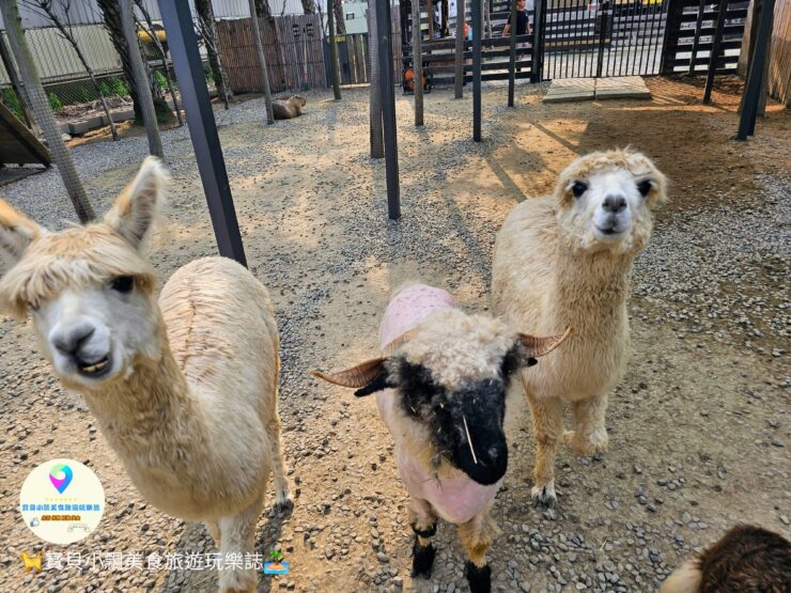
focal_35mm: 23
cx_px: 396
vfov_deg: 58.9
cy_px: 296
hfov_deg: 73.9
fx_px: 526
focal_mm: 6.3
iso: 10
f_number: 1.7
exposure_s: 1/345
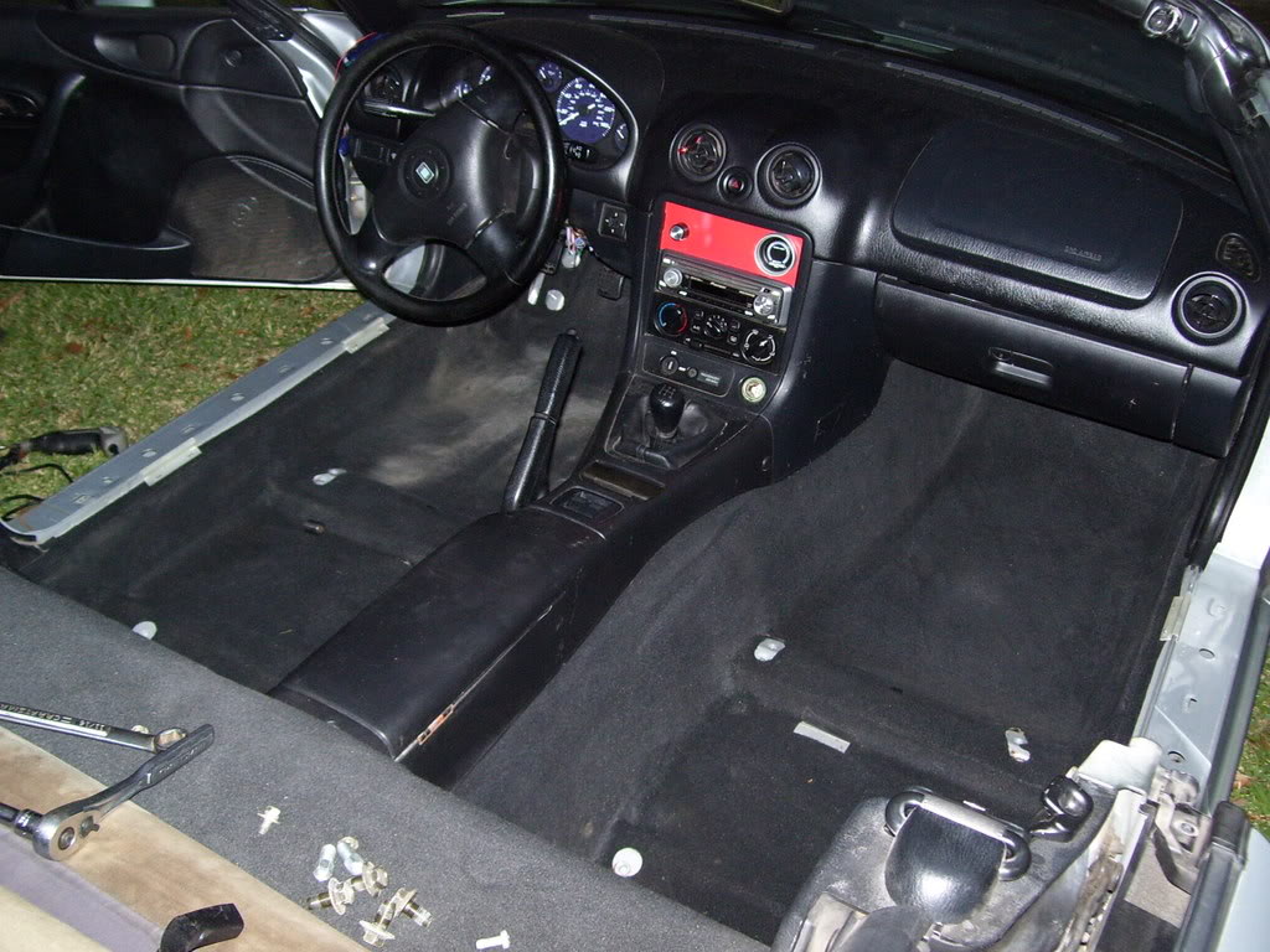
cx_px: 635
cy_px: 476
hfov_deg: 51.4
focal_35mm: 36
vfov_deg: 39.7
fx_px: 1321
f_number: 2.7
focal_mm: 6
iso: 200
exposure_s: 1/60
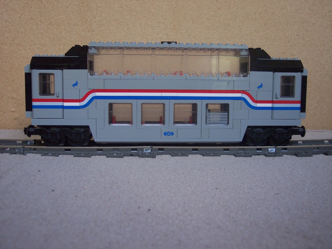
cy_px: 124
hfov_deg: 49.0
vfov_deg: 37.7
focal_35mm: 38
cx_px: 166
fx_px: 364
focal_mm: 8
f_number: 2.8
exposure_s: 1/60
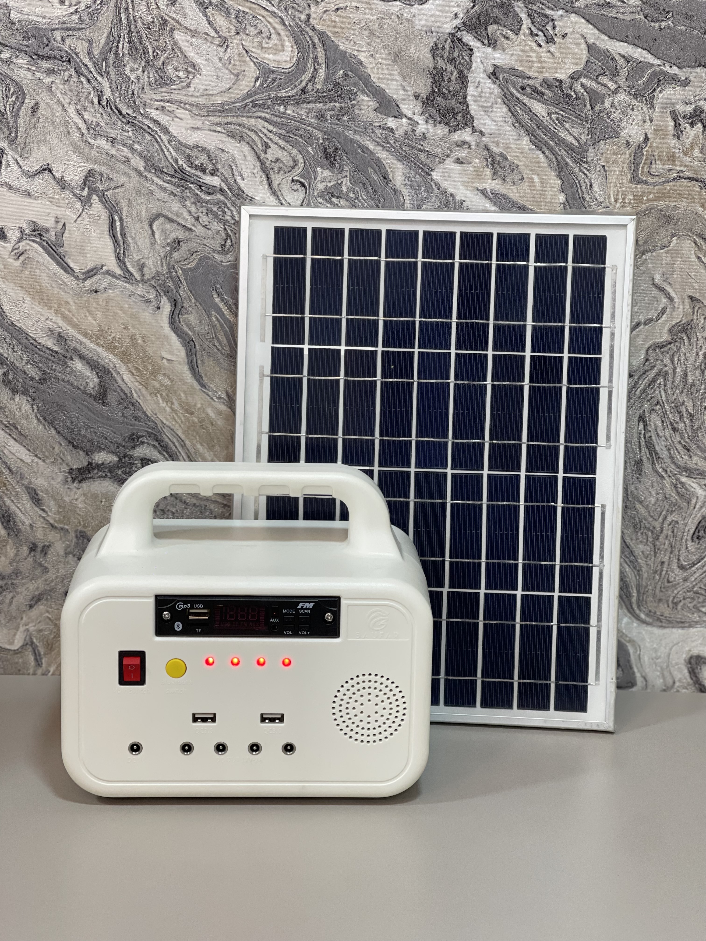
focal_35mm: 64
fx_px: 1740
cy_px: 470
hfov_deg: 22.9
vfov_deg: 30.3
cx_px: 353
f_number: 2.2
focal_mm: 7.5
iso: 200
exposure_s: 1/120
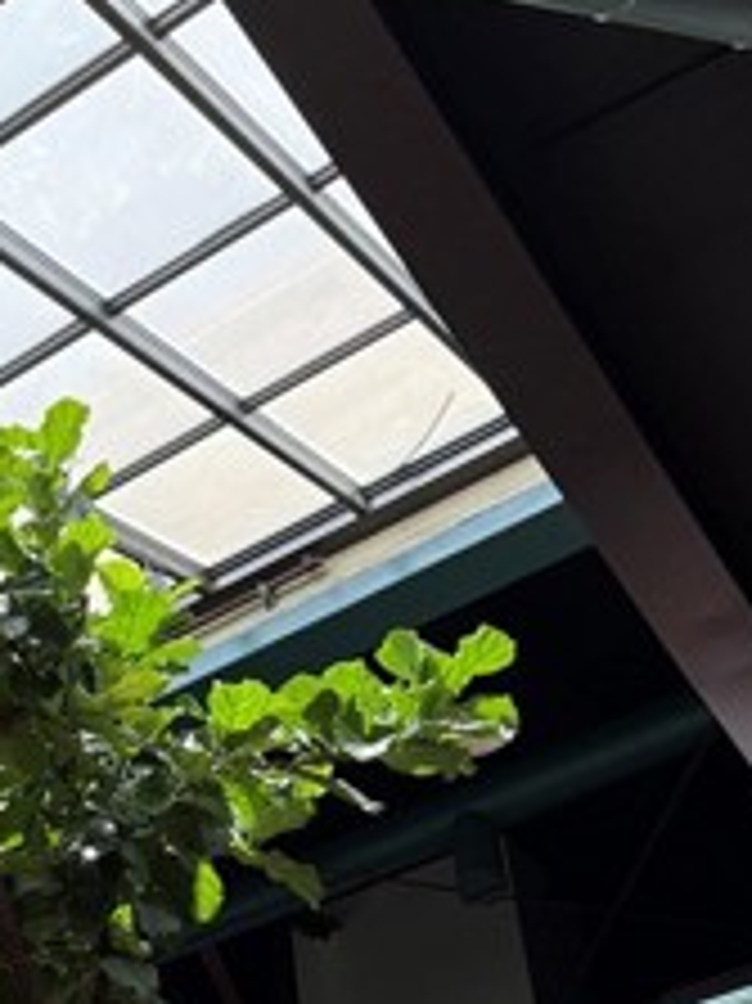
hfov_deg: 20.3
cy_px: 972
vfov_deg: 26.8
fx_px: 2001
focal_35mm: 69
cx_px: -86
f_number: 1.78
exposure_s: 1/243
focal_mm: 6.76
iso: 125
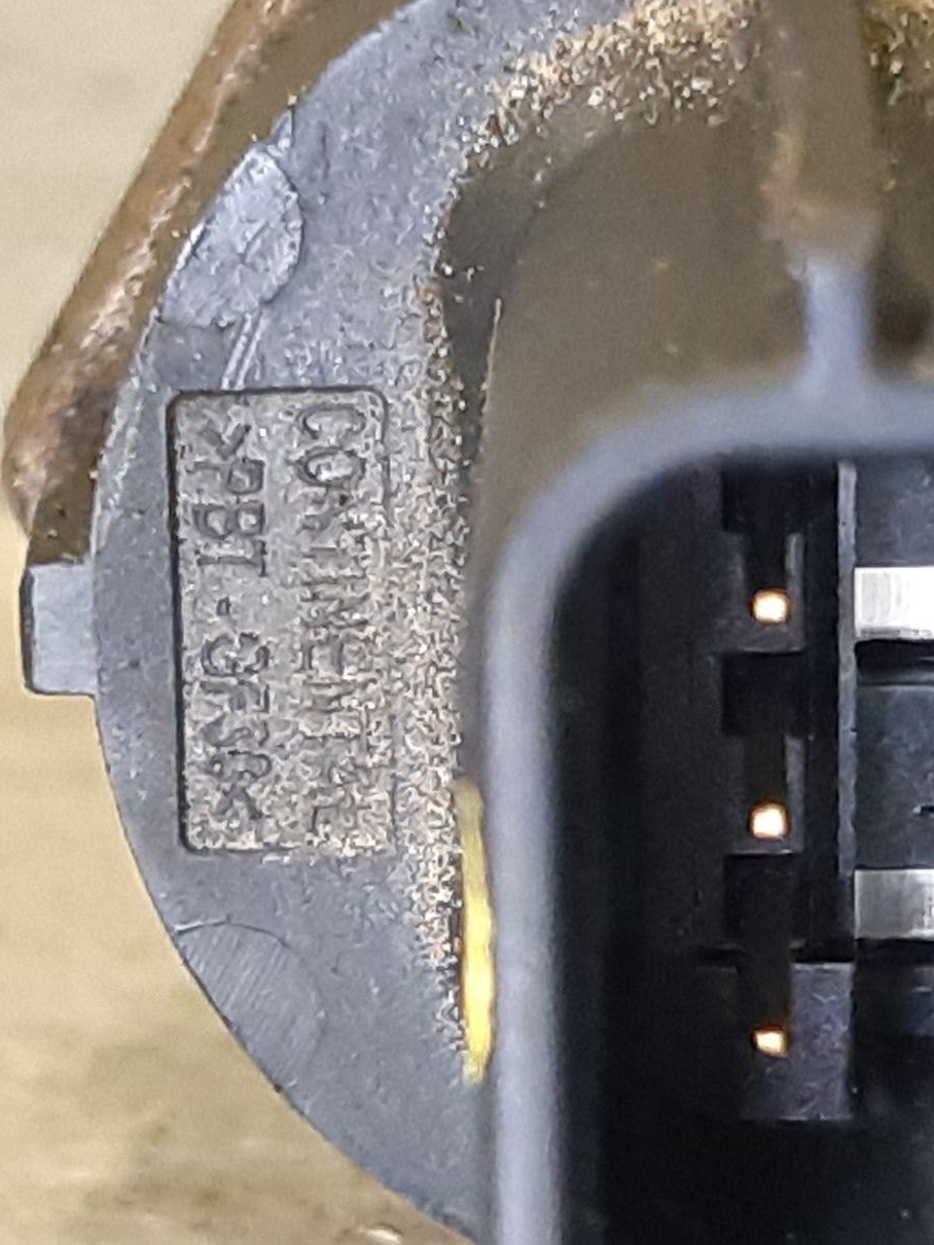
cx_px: 621
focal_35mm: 44
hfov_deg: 32.6
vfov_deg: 42.8
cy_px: 737
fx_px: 1582
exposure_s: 1/50
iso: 250
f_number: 1.7
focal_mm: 3.93
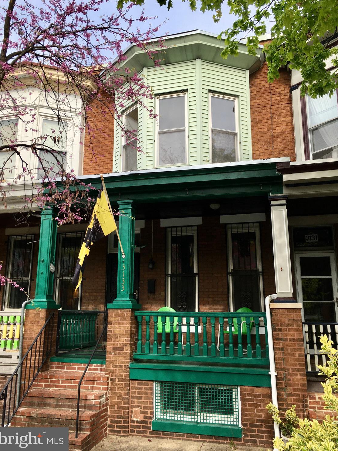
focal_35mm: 30
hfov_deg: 46.8
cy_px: 219
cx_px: 167
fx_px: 391
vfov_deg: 59.9
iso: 25
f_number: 2.2
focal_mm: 4.15
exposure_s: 1/818
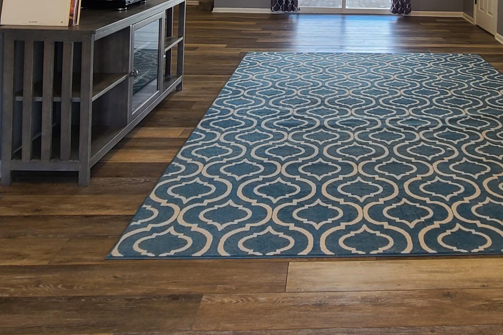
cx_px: 365
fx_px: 419
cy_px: -56
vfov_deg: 35.4
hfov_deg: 59.3
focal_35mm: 30
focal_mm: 2.2
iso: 80
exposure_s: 1/59
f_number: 2.2
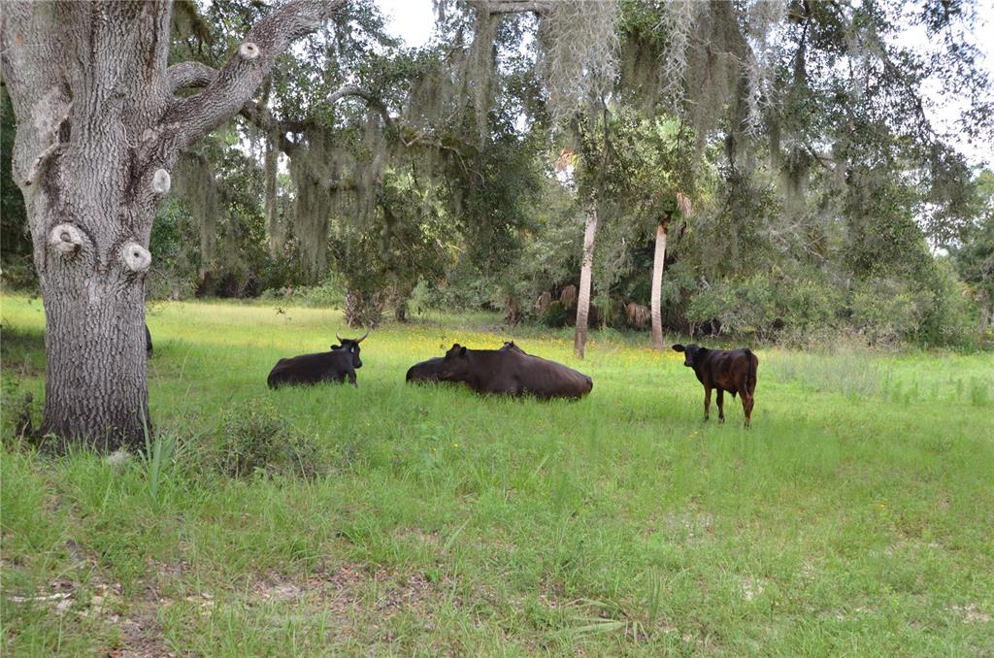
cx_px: 497
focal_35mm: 36
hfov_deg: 53.2
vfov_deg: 36.7
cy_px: 329
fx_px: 992
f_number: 5.6
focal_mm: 24
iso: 250
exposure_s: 1/125
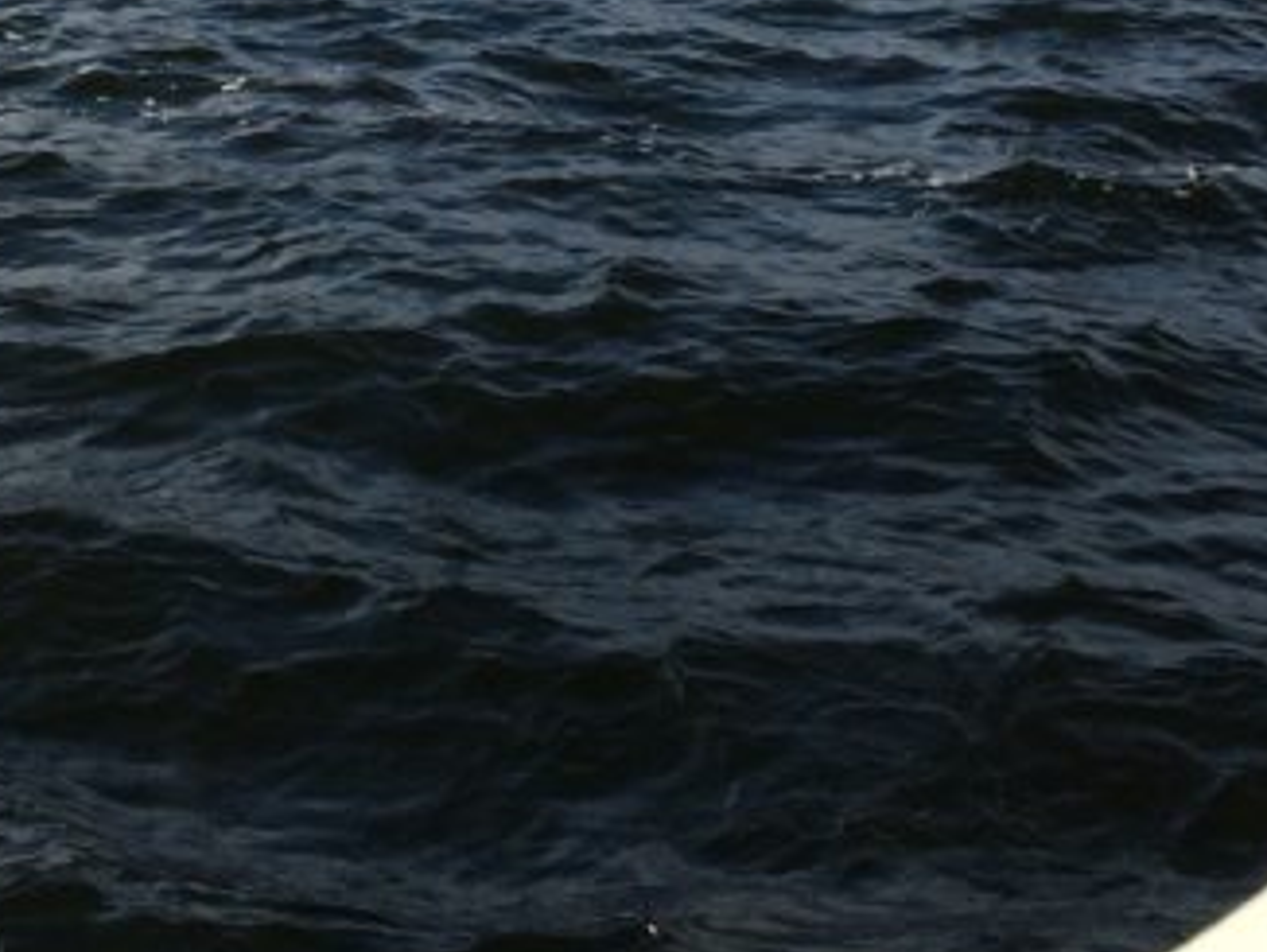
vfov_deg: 15.7
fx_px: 3333
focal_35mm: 91
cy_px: -187
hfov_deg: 21.3
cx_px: 315
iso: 32
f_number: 2.2
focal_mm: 4.15
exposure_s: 1/1244
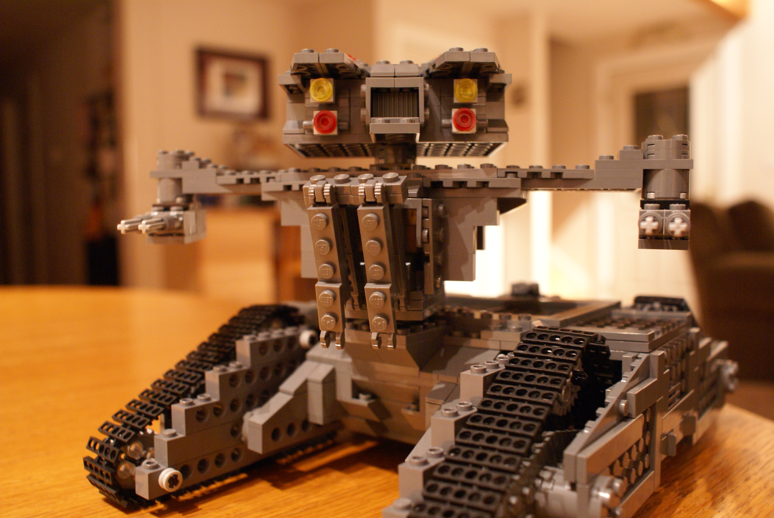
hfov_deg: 61.9
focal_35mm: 30
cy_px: 259
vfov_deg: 43.7
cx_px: 387
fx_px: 646
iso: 800
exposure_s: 1/3
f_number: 4
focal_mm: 20
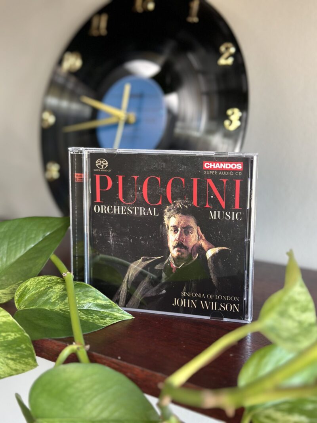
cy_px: 212
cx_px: 158
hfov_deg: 30.3
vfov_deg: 39.7
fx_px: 586
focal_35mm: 48
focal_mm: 6.86
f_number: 1.78
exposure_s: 1/50
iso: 200
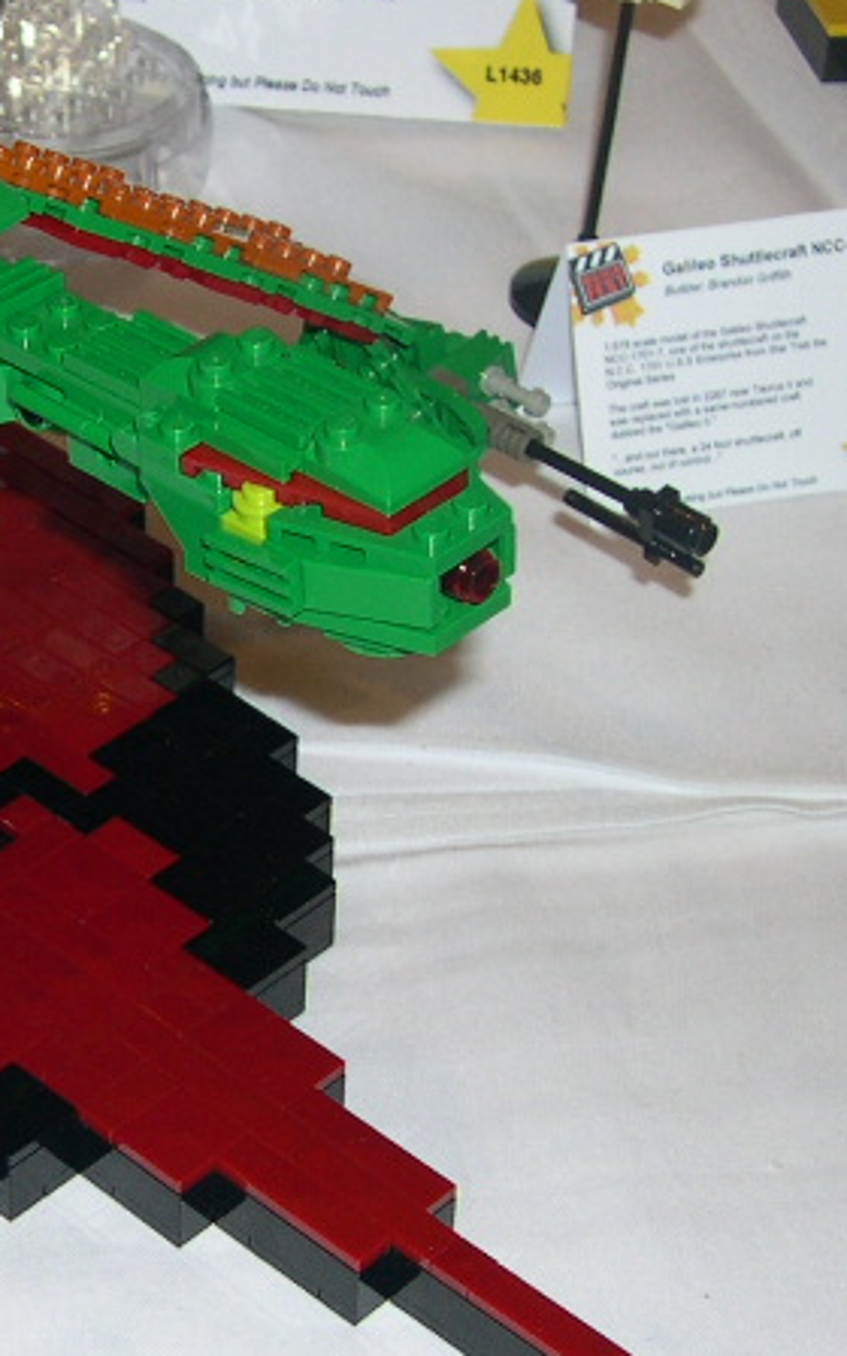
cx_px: 15
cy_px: 878
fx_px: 3398
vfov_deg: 22.5
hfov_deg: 14.0
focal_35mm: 92
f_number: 2.8
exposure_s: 1/60
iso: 100
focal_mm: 8
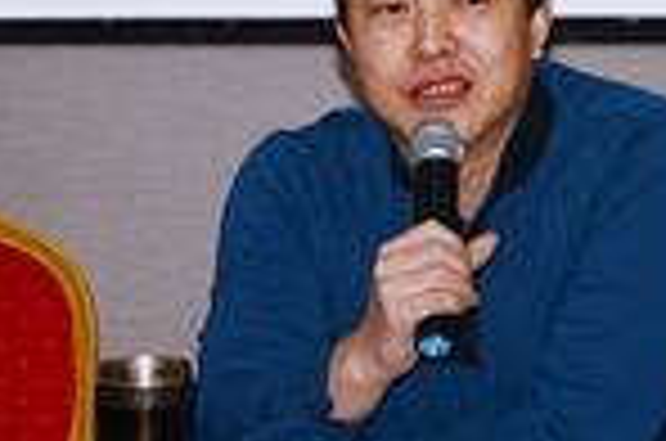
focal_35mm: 283
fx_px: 5224
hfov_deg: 7.3
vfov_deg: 4.8
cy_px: 70
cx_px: 459
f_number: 5.3
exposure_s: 1/60
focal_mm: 70
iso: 100
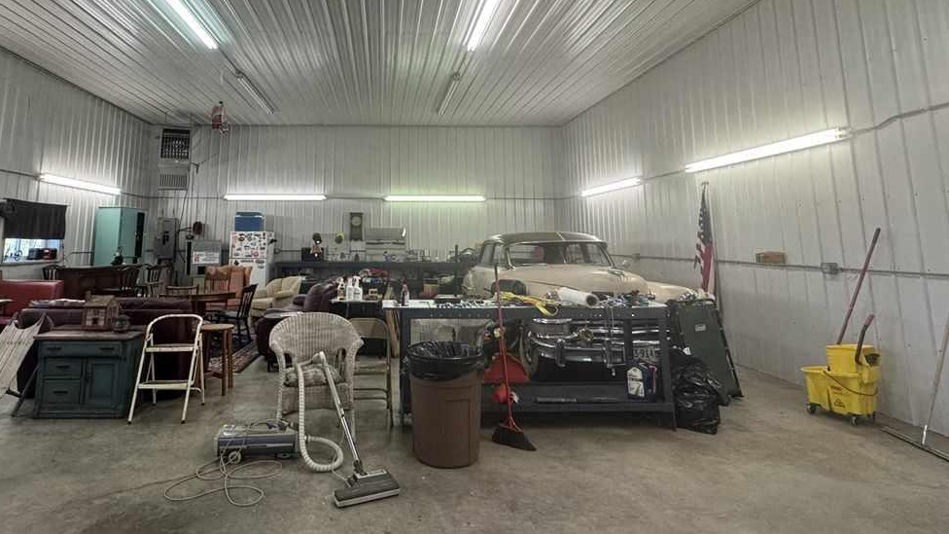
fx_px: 503
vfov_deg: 54.5
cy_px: 169
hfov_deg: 85.8
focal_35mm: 20
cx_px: 391
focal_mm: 2.22
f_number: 2.2
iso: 250
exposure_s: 1/120
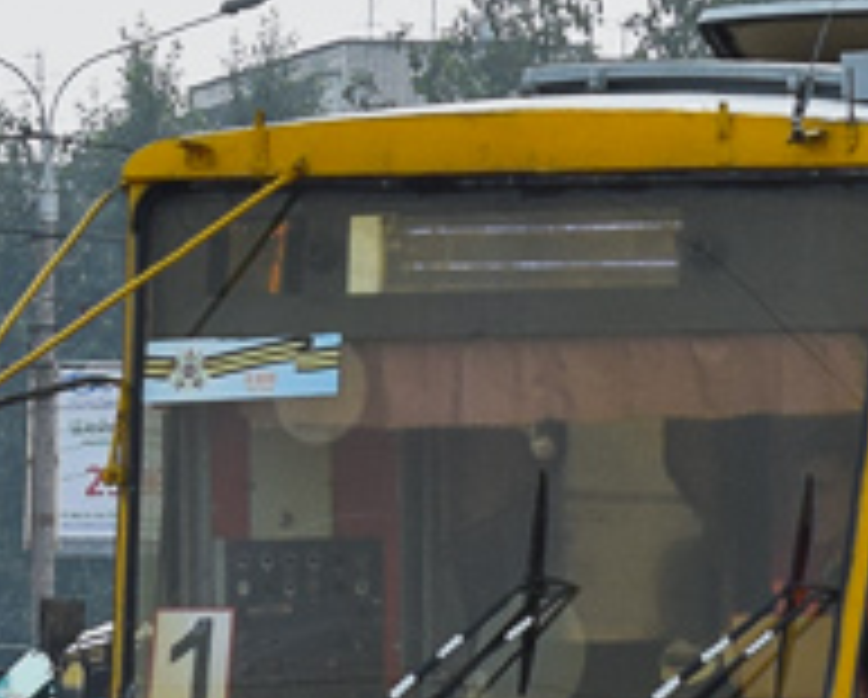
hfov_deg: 4.4
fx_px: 11243
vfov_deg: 3.5
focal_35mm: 437
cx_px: 1214
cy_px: 117
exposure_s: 1/400
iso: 200
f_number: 10
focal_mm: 50
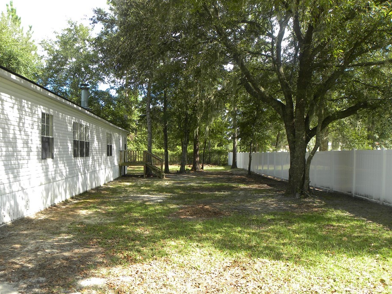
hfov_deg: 61.6
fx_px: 328
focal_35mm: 29
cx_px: 182
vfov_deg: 48.2
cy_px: 160
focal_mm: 4.6
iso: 64
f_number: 3.5
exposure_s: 1/134
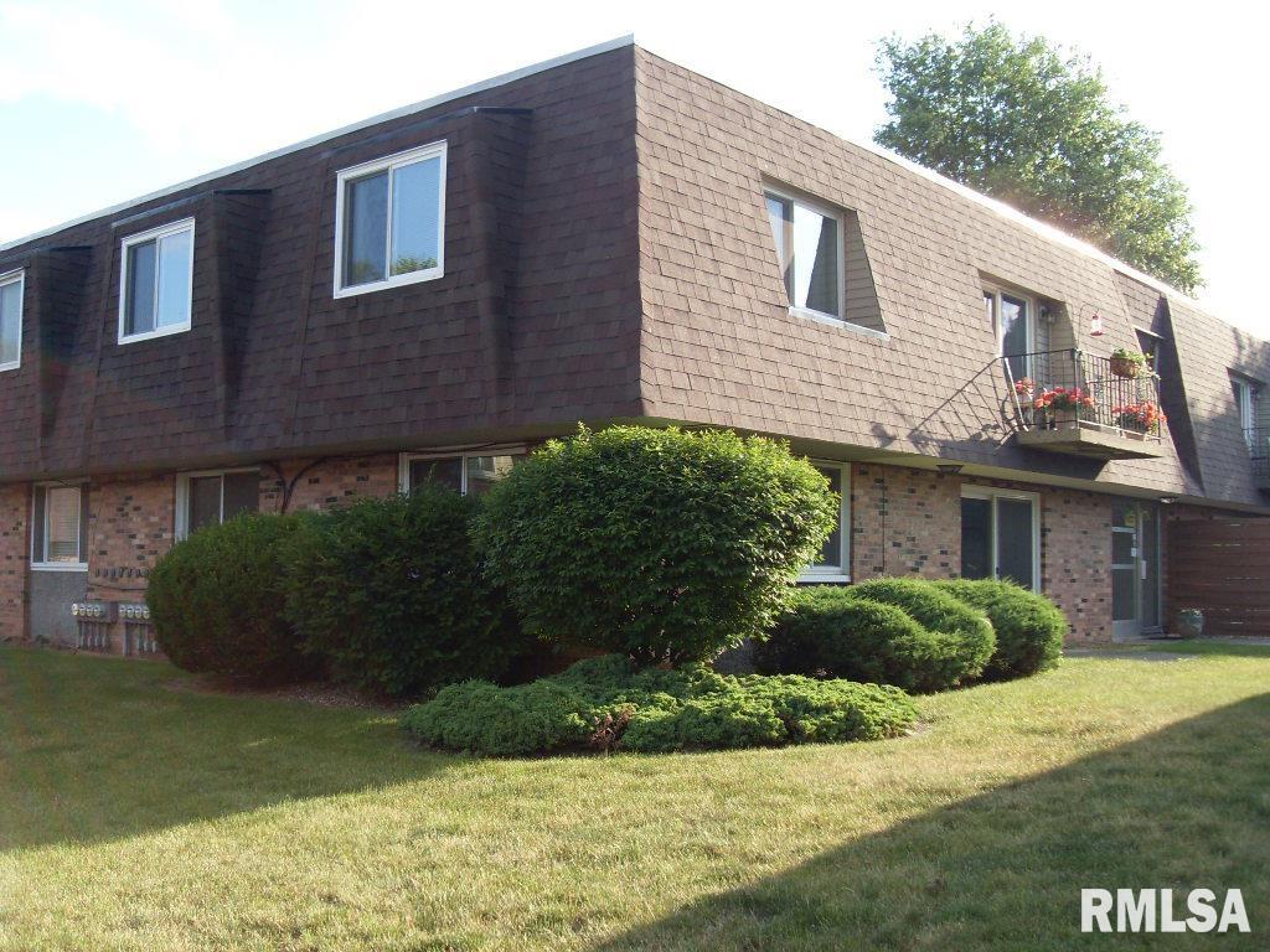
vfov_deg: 40.7
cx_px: 635
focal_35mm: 35
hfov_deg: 52.6
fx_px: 1284
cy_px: 476
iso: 80
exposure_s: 1/90
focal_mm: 6.3
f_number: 7
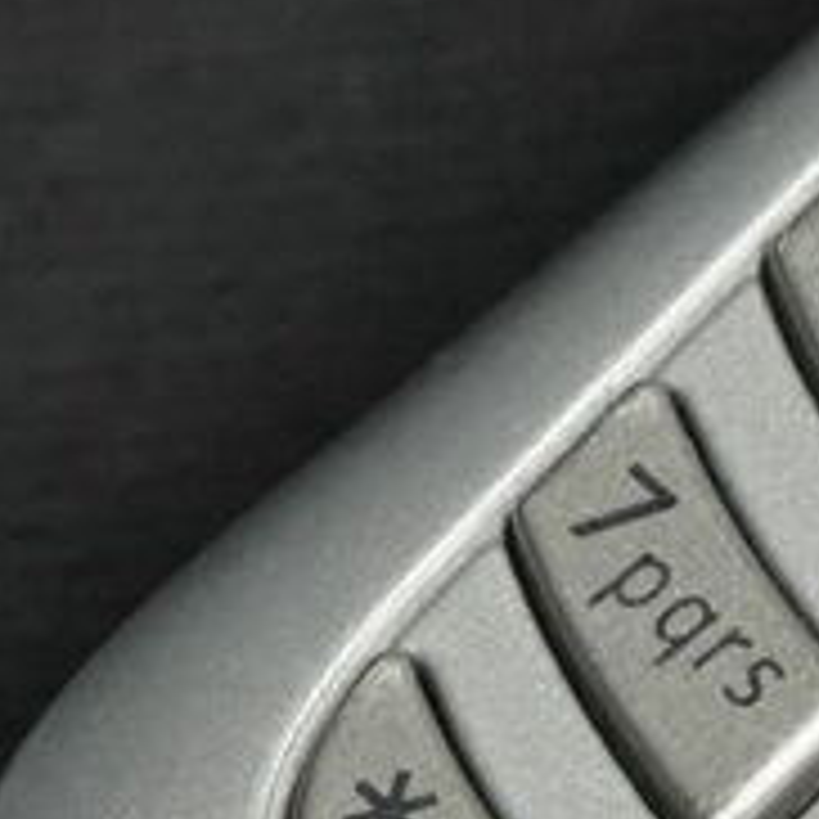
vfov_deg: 3.5
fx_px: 13464
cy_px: 216
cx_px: 2259
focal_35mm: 503
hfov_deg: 3.4
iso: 3200
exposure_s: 1/160
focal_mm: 56
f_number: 9
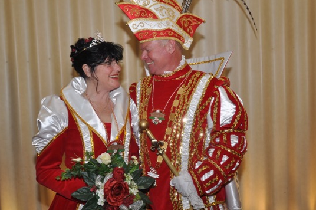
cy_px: 95
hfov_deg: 45.5
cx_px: 154
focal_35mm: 43
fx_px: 377
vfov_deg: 31.1
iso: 200
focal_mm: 24
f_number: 4
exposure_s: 1/60
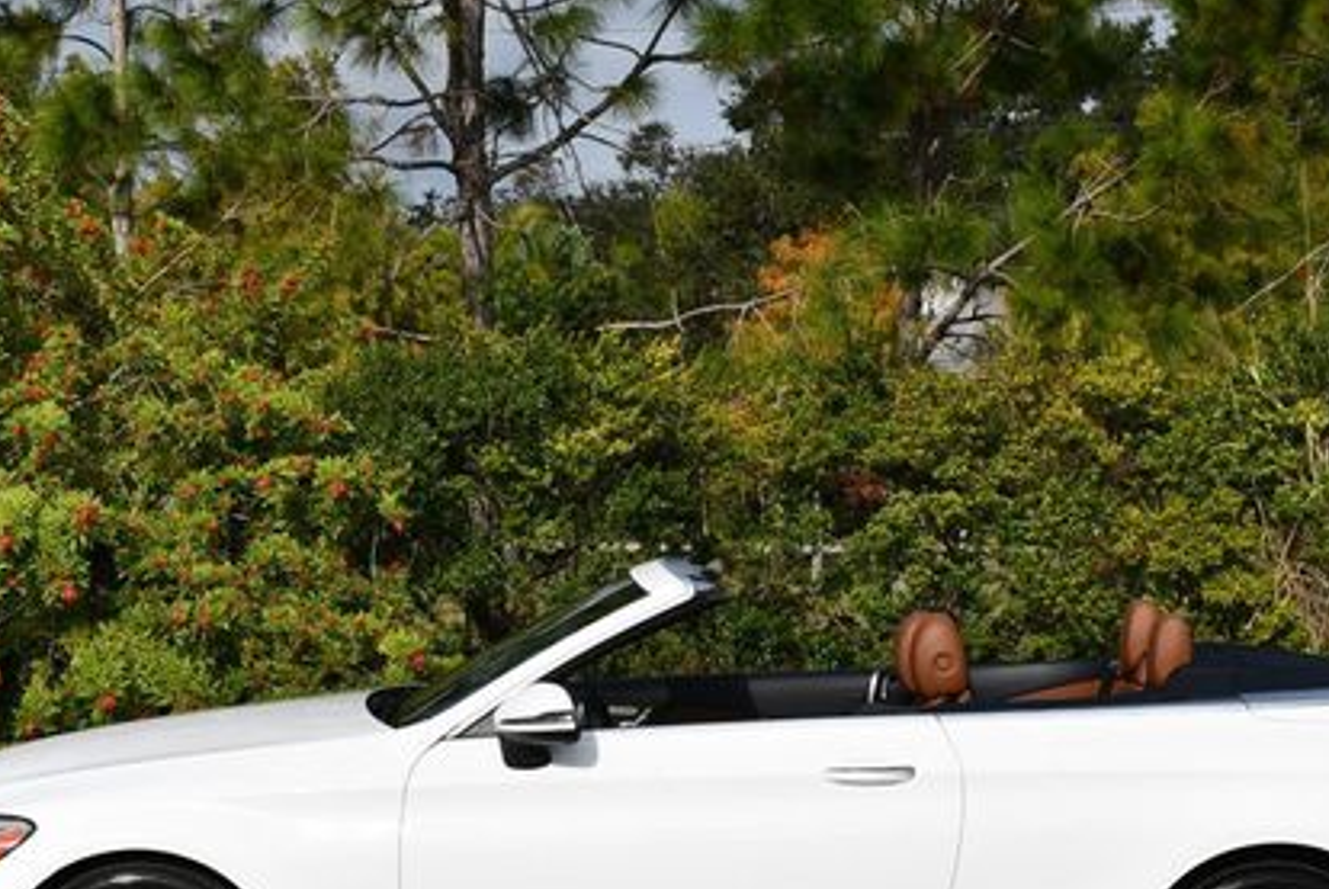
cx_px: 783
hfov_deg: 19.4
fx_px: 3880
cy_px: 607
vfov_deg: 13.1
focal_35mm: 105
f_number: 10
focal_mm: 34
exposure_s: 1/400
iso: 100
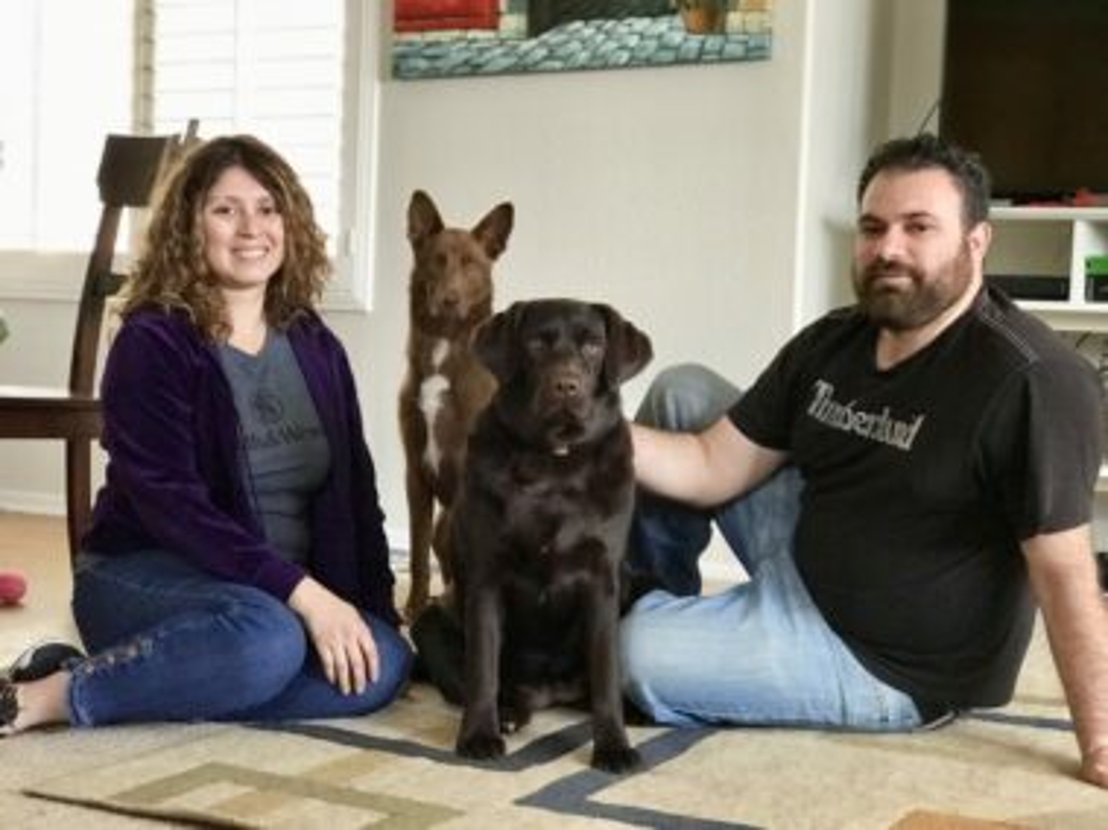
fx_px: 1824
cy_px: 415
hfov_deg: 33.8
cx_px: 554
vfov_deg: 25.6
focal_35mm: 57
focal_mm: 6.6
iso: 500
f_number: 2.8
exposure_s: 1/60
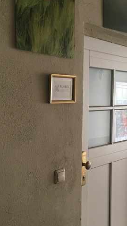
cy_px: 133
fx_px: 263
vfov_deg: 46.2
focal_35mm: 44
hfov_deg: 27.1
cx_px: 64
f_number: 2.2
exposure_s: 1/33
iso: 100
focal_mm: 4.15
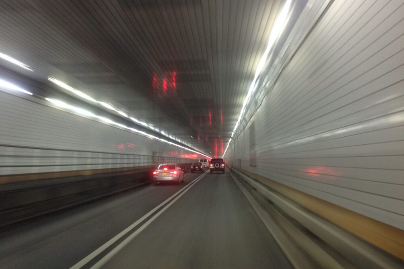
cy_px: 118
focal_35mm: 37
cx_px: 204
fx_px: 415
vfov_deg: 35.9
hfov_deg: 51.9
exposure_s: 1/15
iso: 125
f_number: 2.4
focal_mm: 4.28
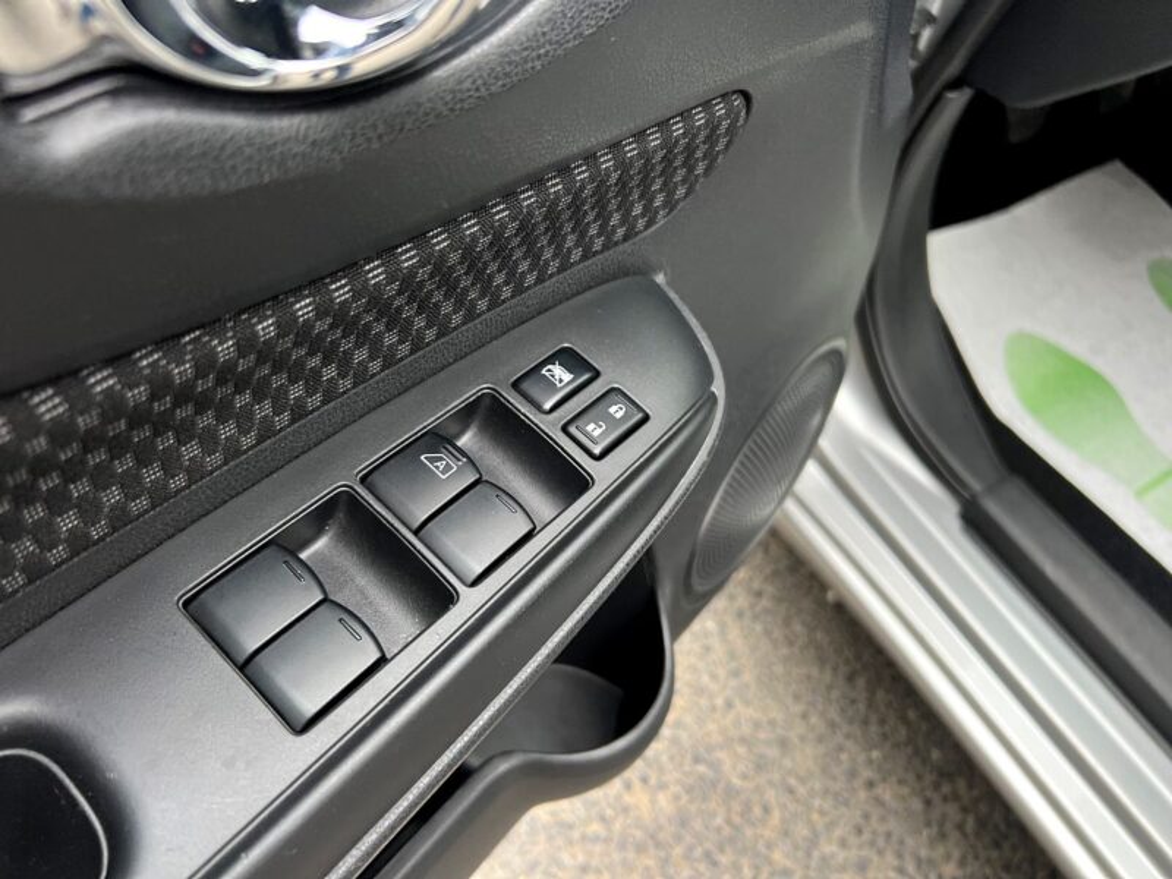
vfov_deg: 53.1
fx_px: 880
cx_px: 586
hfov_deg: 67.3
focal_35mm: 26
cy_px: 440
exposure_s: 1/121
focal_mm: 5.7
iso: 64
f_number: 1.5
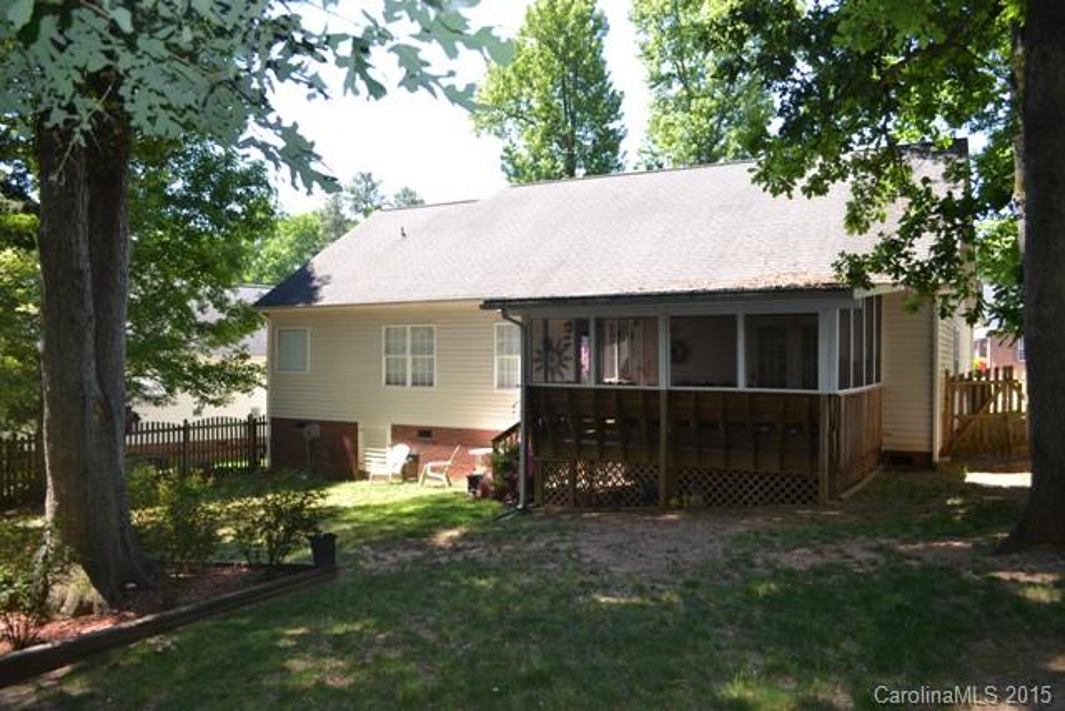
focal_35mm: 27
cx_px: 532
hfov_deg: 67.4
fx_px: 799
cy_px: 356
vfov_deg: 48.0
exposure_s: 1/125
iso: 110
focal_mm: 18
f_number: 4
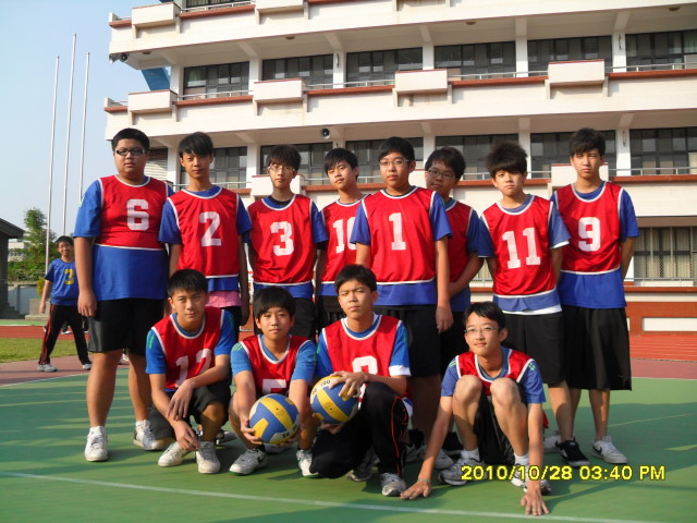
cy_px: 262
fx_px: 705
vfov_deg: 40.7
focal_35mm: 35
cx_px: 348
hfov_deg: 52.6
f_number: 8.9
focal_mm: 6.2
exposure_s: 1/90
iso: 100
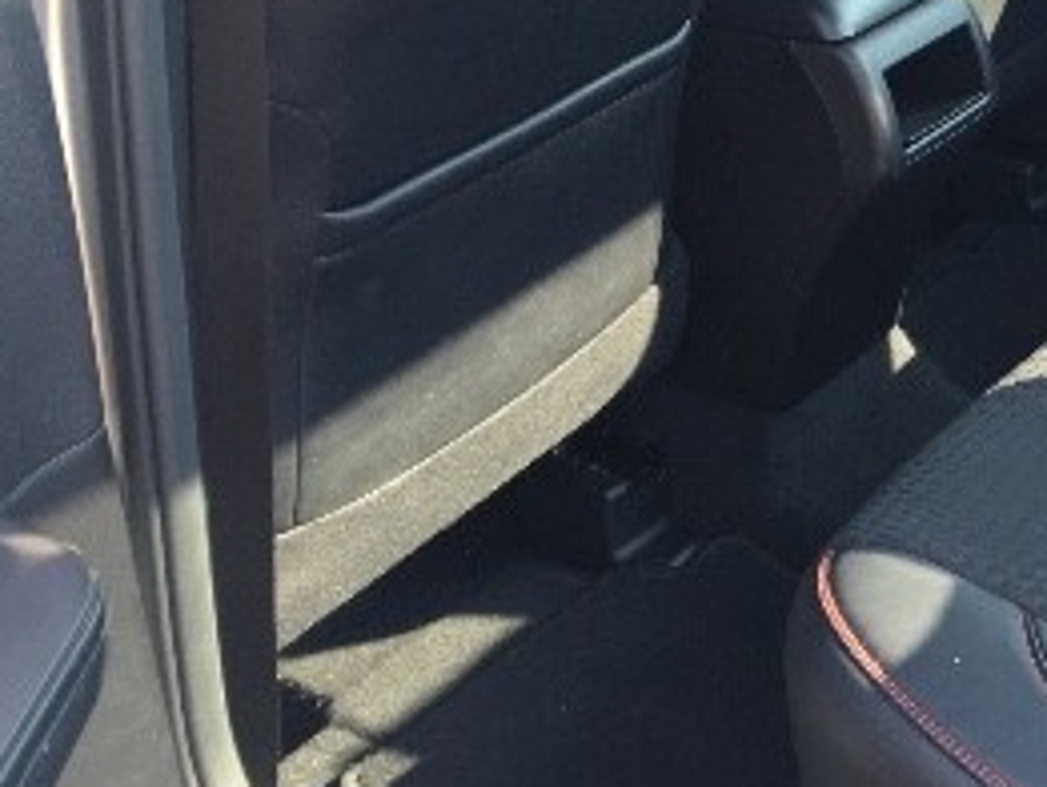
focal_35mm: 71
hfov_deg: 25.9
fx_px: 2148
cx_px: 1063
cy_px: 197
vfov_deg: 20.6
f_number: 2.2
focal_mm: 4.15
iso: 40
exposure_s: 1/120
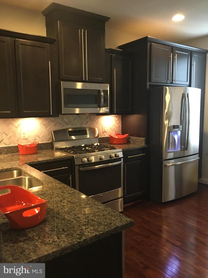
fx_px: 232
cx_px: 104
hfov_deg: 48.2
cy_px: 139
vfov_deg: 61.7
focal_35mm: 29
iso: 200
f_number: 2.2
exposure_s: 1/17
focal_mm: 4.15
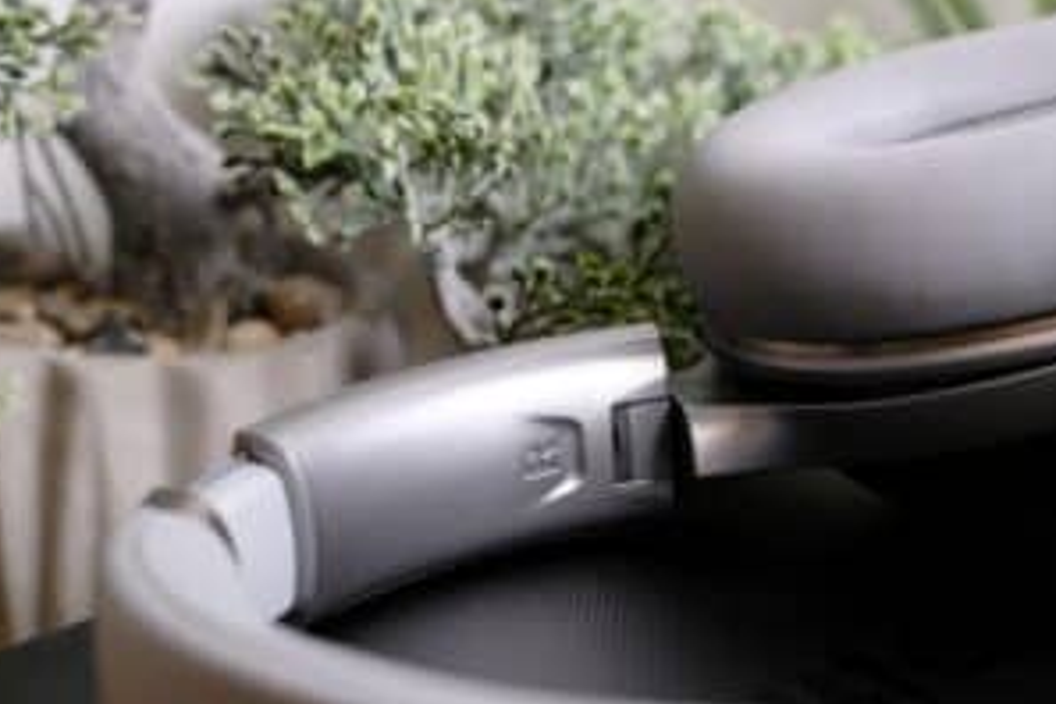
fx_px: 3197
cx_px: 523
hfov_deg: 18.8
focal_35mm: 109
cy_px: 430
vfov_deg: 12.6
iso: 640
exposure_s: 1/80
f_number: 5.6
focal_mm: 55
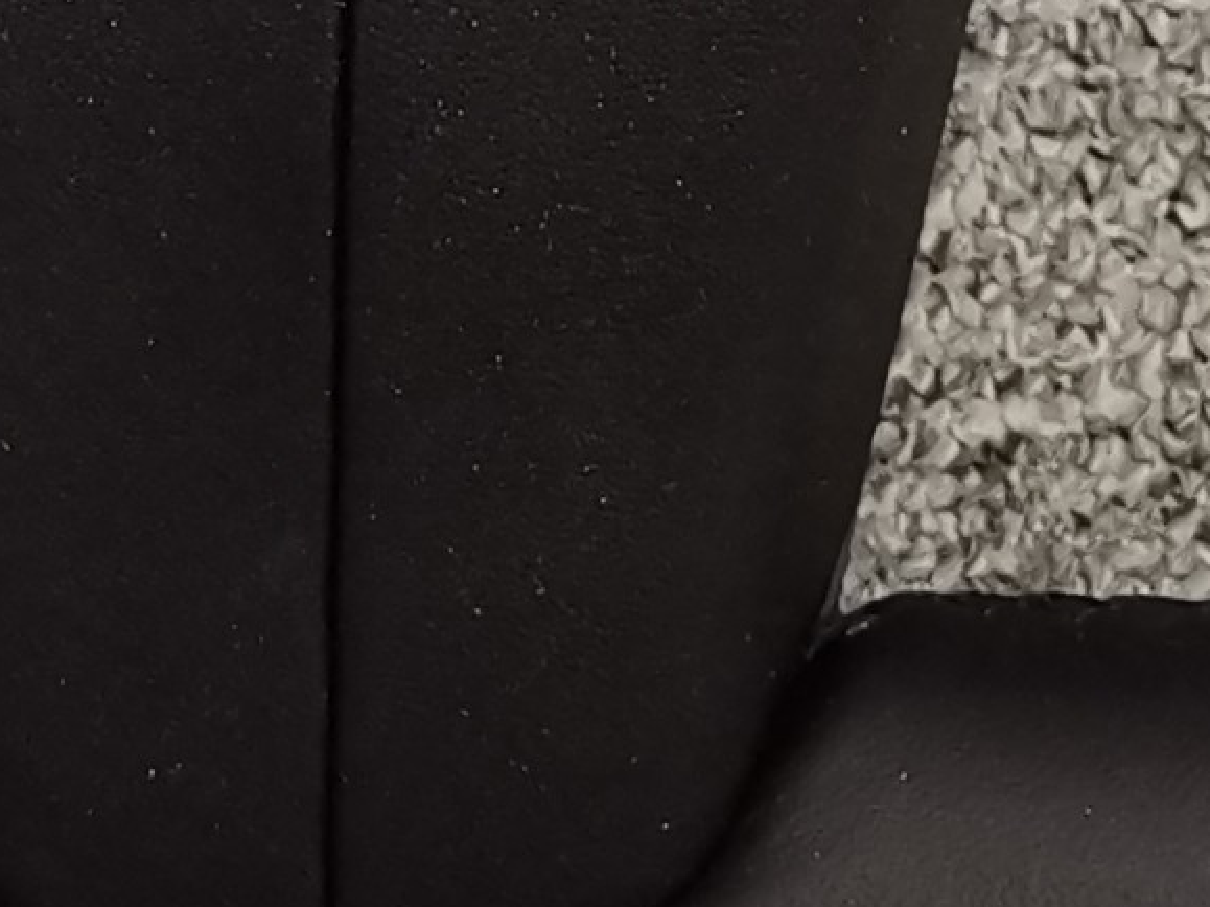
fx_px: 4893
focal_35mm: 140
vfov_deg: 10.0
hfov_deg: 14.0
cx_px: 130
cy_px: -706
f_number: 1.8
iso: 500
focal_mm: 4.75
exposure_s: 1/33.3
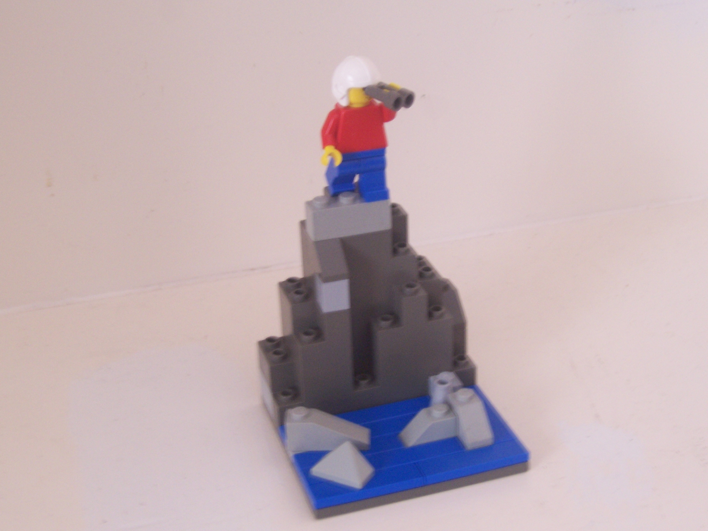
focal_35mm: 60
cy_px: 266
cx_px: 354
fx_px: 1227
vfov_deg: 24.4
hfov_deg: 32.2
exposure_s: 1/8
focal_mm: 10
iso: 140
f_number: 4.8
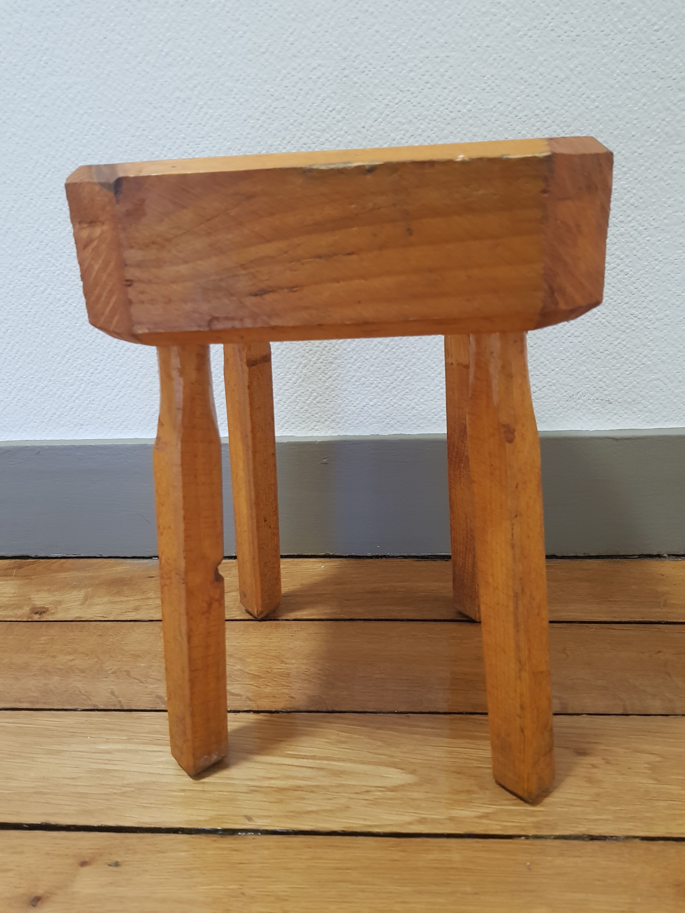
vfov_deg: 67.3
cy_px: 456
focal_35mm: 26
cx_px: 342
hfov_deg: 53.1
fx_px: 686
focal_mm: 4.2
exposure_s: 1/20
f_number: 1.7
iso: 250
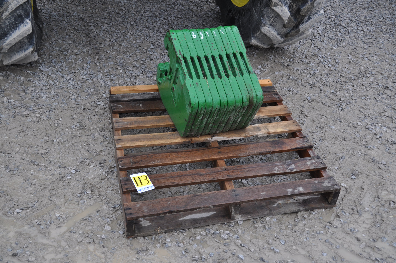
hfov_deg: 45.0
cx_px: 198
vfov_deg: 30.8
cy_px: 132
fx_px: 478
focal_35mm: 44
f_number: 5.6
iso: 360
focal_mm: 29
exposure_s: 1/125
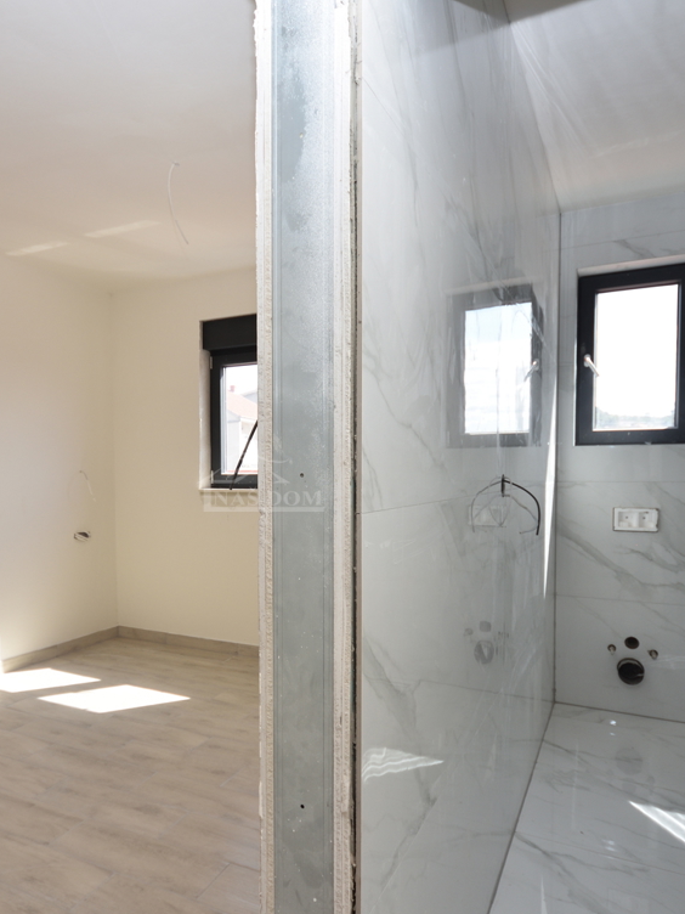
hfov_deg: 58.2
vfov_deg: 73.9
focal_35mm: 23
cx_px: 261
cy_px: 484
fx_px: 607
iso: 100
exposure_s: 1/125
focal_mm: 10
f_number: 5.6
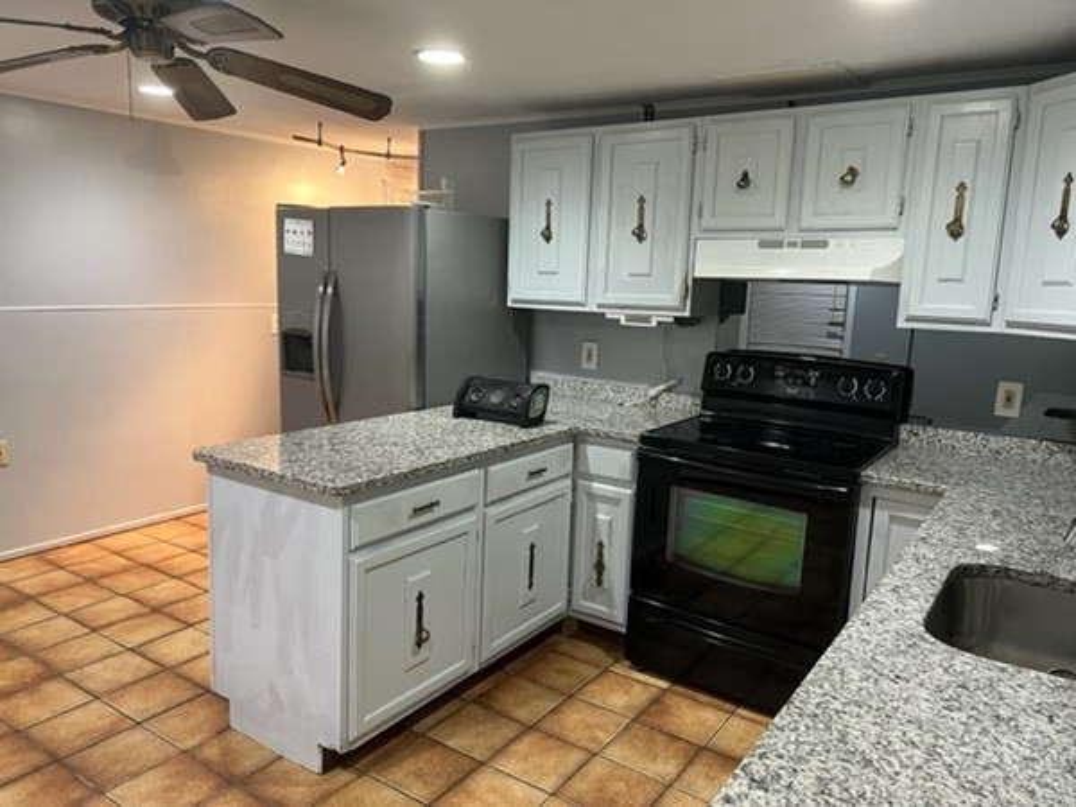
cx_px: 538
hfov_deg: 67.3
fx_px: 808
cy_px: 404
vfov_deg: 53.1
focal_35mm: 26
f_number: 1.5
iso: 200
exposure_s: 1/60
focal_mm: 5.7
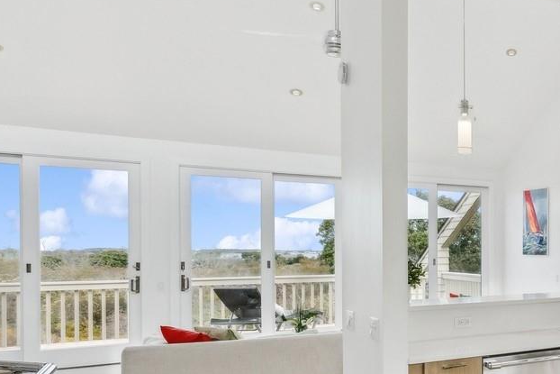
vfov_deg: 35.3
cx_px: 709
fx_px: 580
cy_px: 251
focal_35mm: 37
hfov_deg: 36.3
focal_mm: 14.5
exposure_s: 1/1600
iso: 1600
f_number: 8
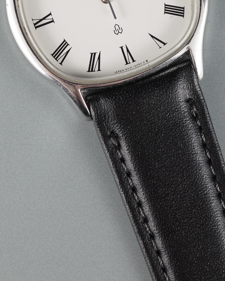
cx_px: 109
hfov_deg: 12.9
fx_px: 999
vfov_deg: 15.8
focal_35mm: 120
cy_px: 16
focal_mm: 26
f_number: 4
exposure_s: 1/60
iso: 200
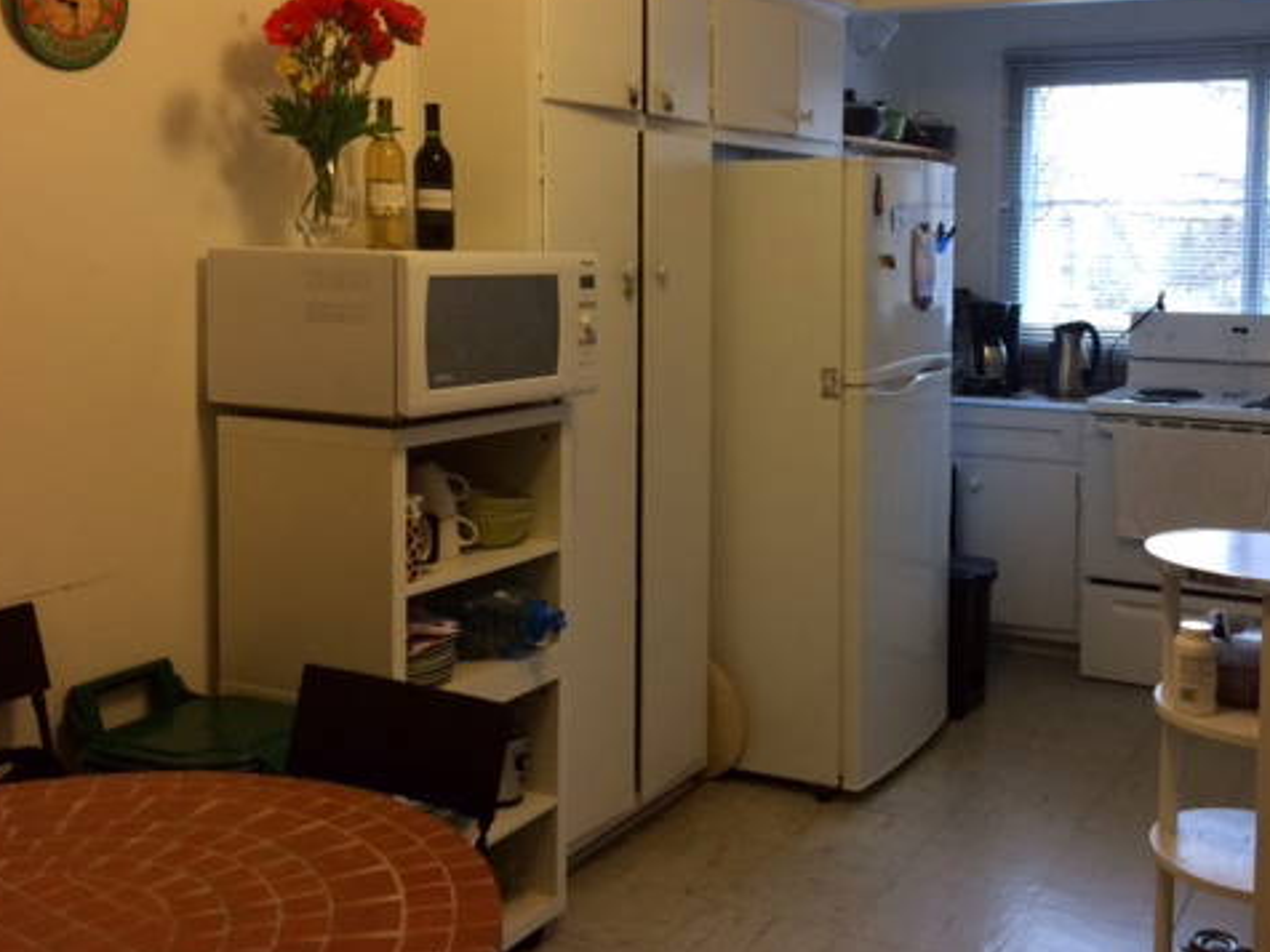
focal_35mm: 39
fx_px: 1431
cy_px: 344
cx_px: 814
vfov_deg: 36.6
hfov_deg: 47.3
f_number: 2.2
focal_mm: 4.15
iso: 80
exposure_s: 1/30
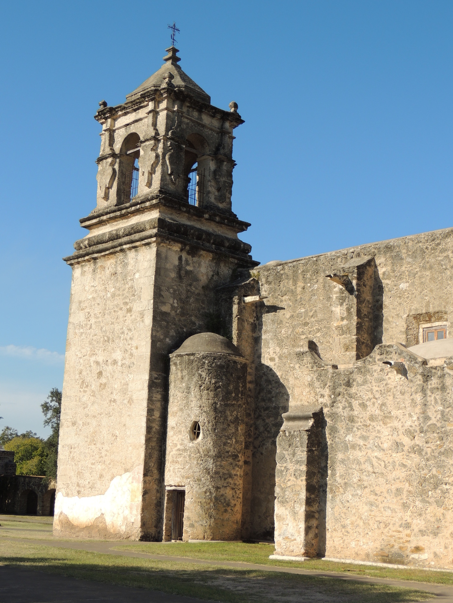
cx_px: 226
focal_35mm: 50
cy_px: 302
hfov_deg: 29.1
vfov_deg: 38.2
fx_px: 872
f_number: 3.6
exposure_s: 1/1000
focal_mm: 8.9
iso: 100
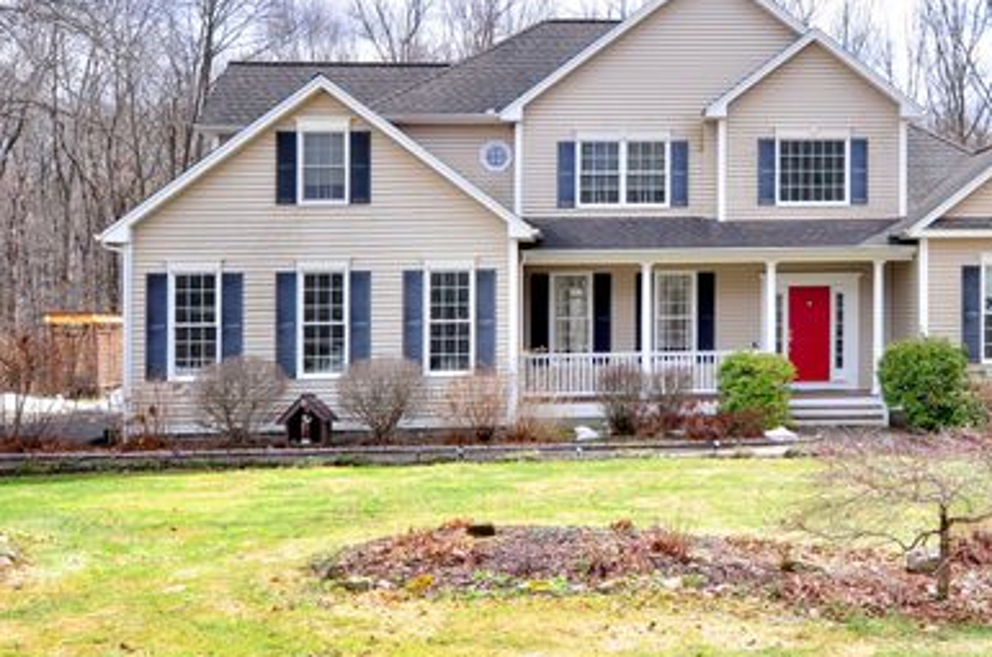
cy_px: 255
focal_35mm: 39
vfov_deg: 33.9
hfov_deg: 49.1
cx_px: 624
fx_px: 1072
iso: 400
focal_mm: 20
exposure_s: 1/320
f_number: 8
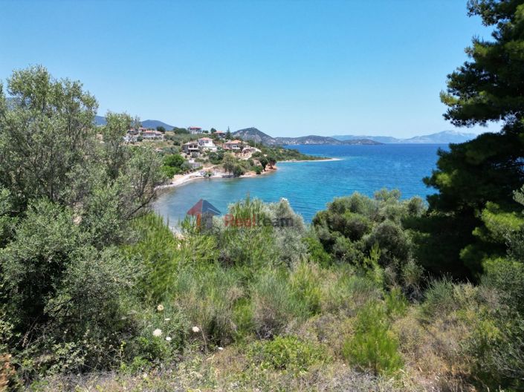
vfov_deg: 56.8
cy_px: 196
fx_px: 363
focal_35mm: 24
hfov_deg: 71.6
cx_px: 262
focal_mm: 6.72
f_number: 1.7
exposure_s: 1/2000
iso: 110
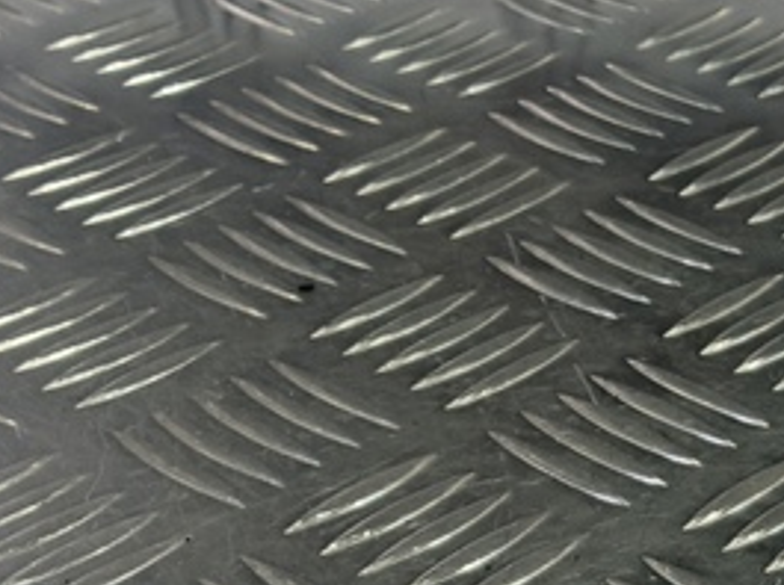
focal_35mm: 89
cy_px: 753
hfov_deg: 21.9
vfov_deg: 15.8
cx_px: 527
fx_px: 2013
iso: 146
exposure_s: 1/100
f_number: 1.6
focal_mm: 4.11
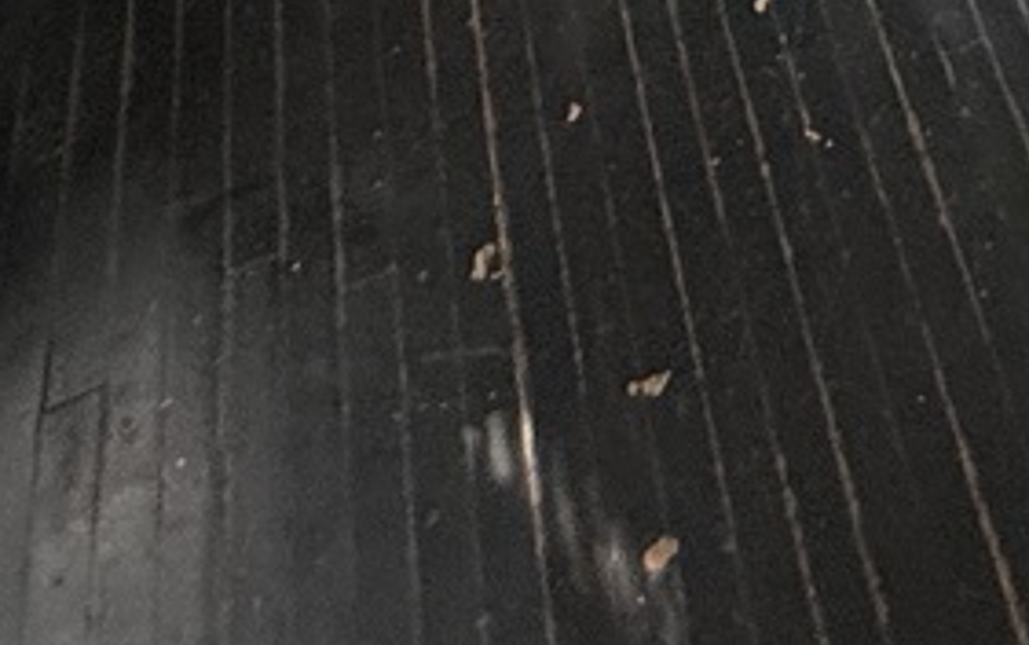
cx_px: 1450
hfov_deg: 23.0
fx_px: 2133
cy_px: -1294
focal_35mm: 76
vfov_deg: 11.0
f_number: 2.2
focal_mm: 2.22
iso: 250
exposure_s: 1/99
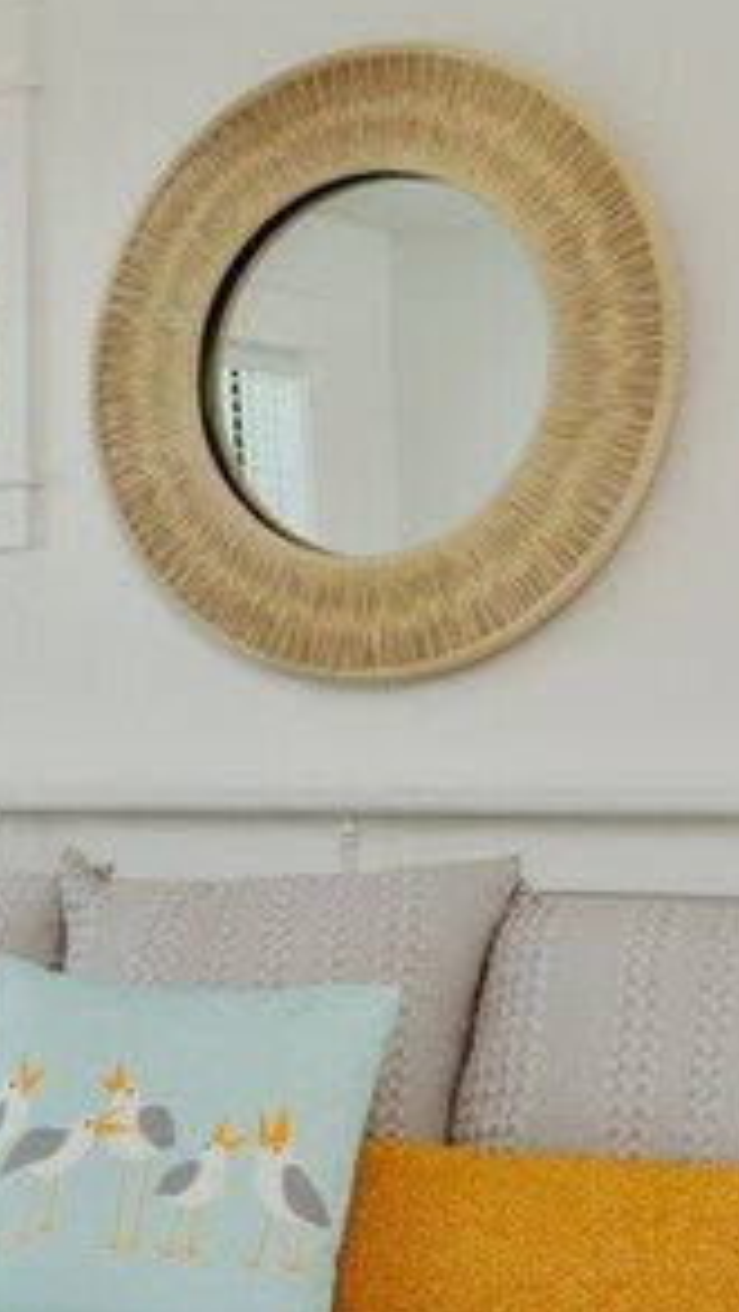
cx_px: -233
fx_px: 2680
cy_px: 837
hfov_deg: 15.0
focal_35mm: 77
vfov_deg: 27.4
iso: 125
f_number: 9
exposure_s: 1/40
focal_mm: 14
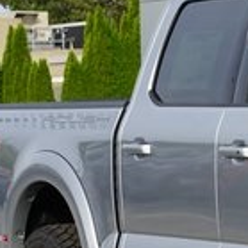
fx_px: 2342
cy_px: 142
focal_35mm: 289
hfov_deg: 5.9
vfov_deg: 6.1
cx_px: 501
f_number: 10
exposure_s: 1/100
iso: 100
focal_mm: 74
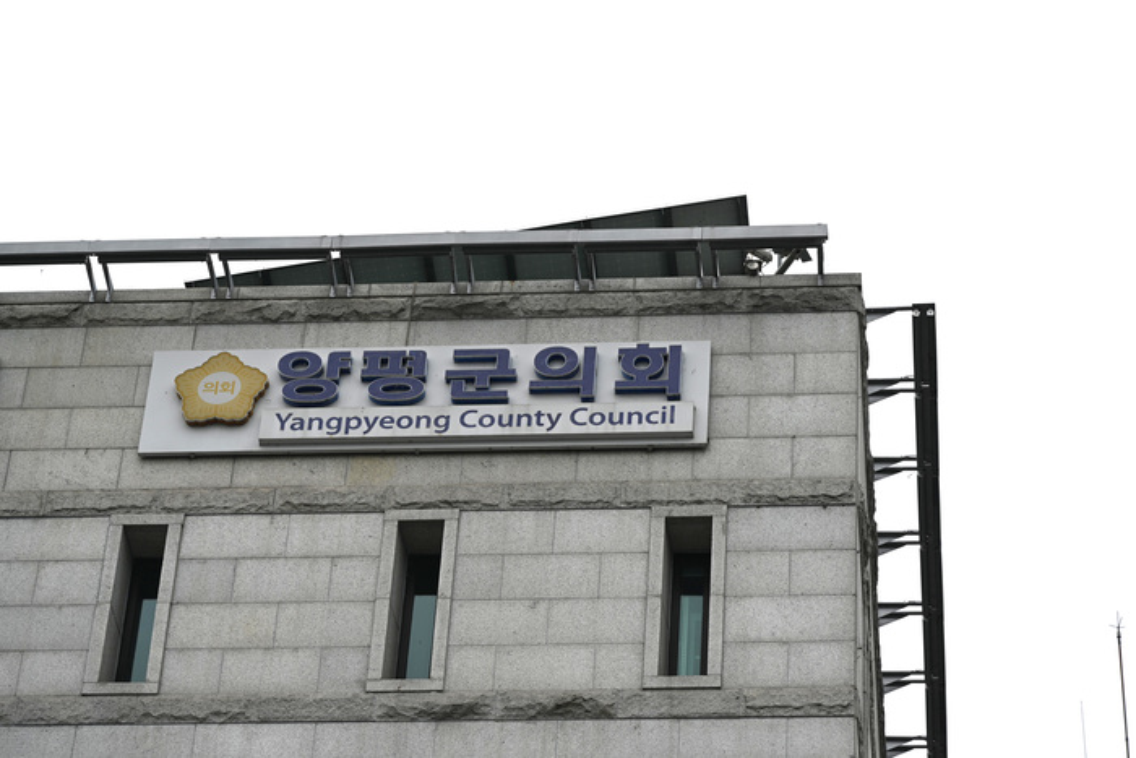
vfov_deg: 11.4
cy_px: 379
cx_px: 568
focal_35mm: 120
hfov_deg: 17.1
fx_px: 3787
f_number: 6.3
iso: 100
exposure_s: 1/320
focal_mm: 120
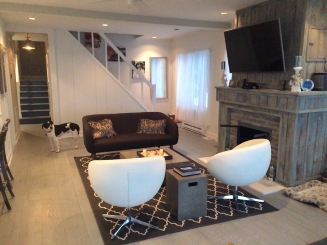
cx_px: 164
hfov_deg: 61.7
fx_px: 274
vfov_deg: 48.2
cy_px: 122
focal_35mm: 29
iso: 800
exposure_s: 1/100
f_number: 2.2
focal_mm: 4.15
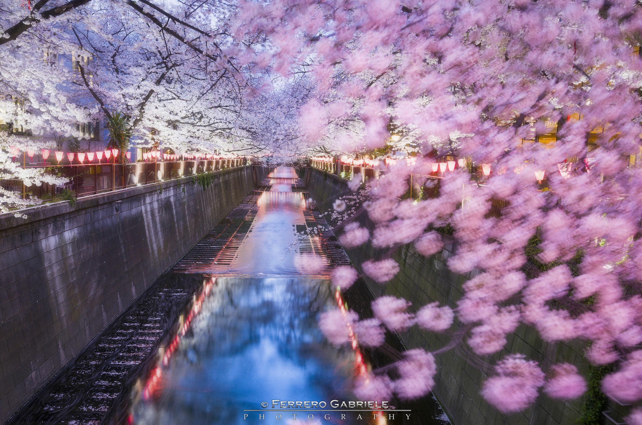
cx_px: 321
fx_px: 534
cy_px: 212
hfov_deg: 62.0
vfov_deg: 43.4
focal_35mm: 30
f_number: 10
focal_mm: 20
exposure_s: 6
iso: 100
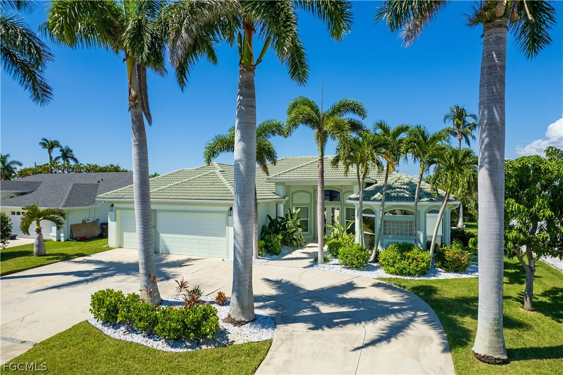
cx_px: 282
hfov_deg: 78.6
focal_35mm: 22
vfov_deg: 57.2
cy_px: 188
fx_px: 344
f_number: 2.8
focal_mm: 8.38
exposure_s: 1/3000
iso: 150
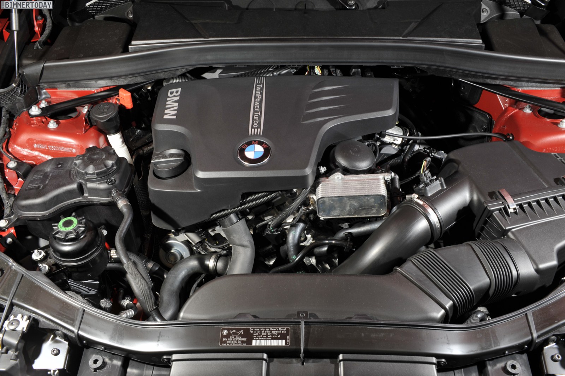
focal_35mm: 36
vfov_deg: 36.8
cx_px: 282
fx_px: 565
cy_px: 188
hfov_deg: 53.2
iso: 200
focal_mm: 36
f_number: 13
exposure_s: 1/6
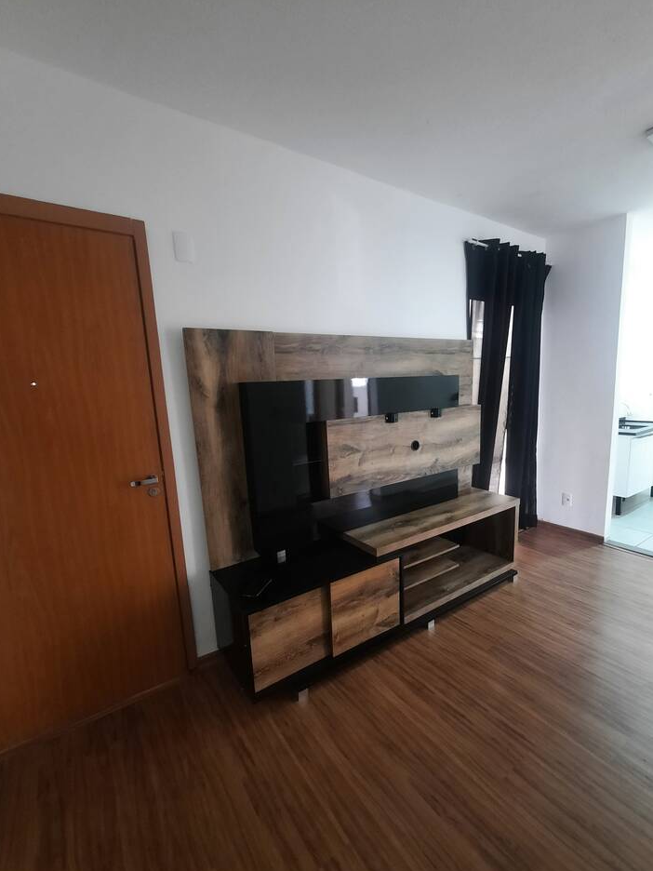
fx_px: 377
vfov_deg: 98.0
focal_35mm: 15
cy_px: 462
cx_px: 355
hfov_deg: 81.6
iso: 320
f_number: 2.2
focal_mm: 1.74
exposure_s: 1/24
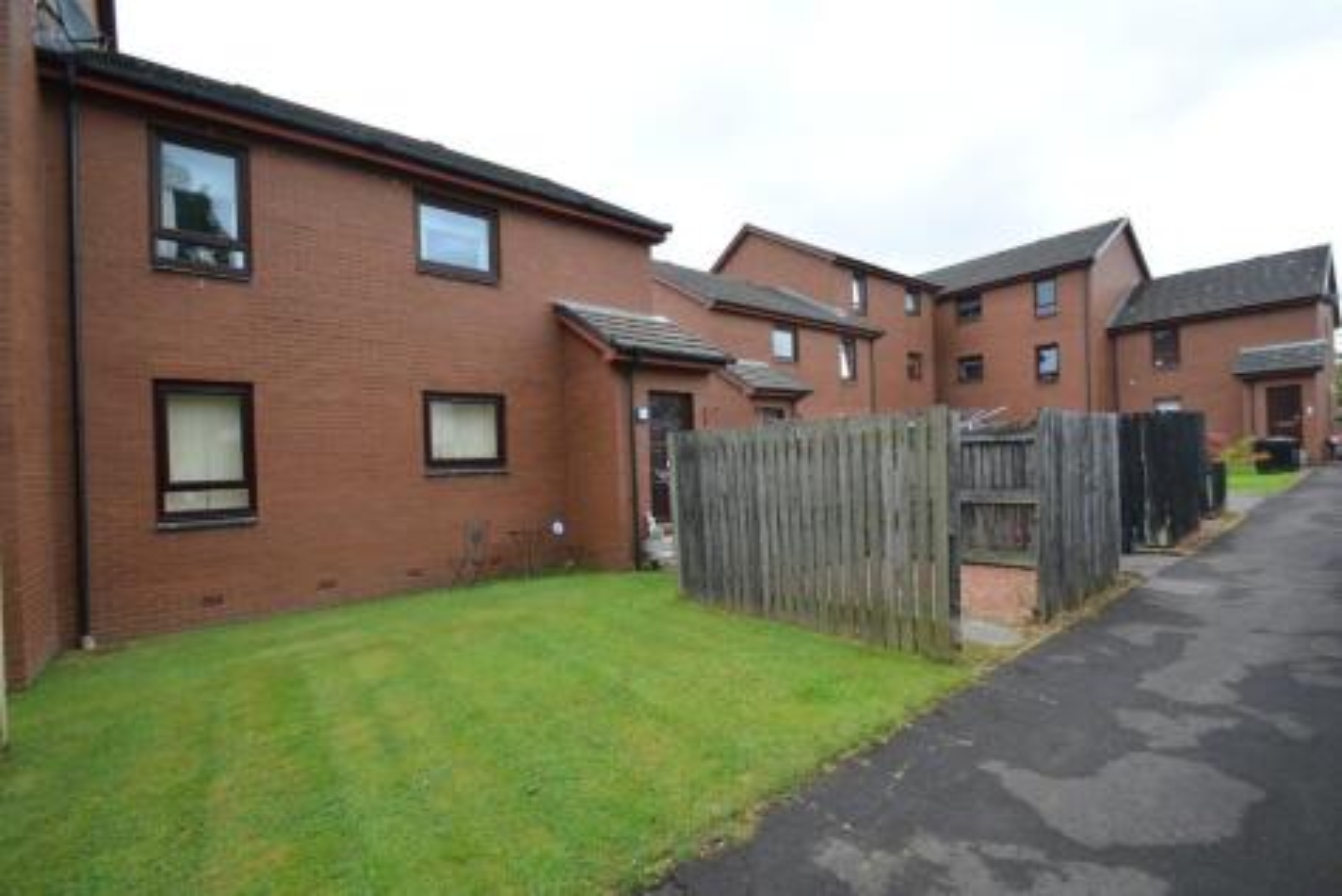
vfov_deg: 77.4
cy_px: 448
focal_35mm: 15
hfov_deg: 100.4
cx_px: 671
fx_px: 559
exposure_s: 1/160
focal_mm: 10
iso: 200
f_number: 6.3
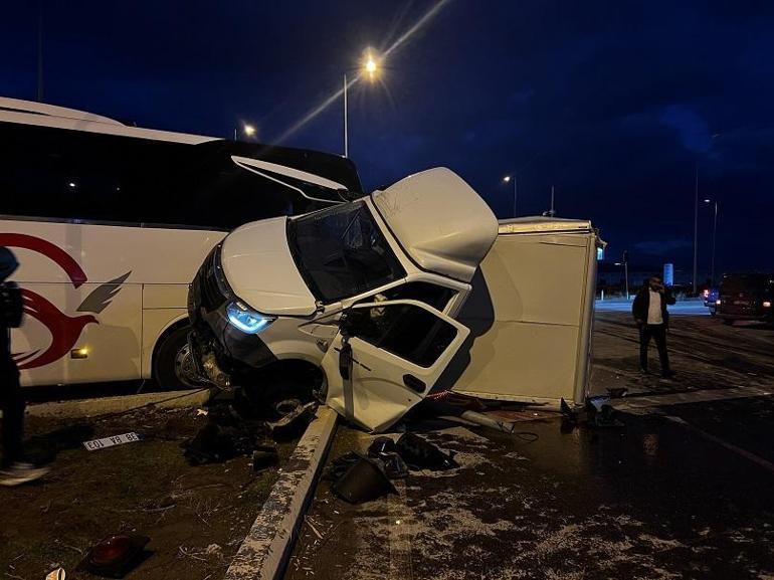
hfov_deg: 67.3
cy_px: 290
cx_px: 387
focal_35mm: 26
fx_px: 581
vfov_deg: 53.0
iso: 500
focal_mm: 5.7
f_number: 1.5
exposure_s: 1/25
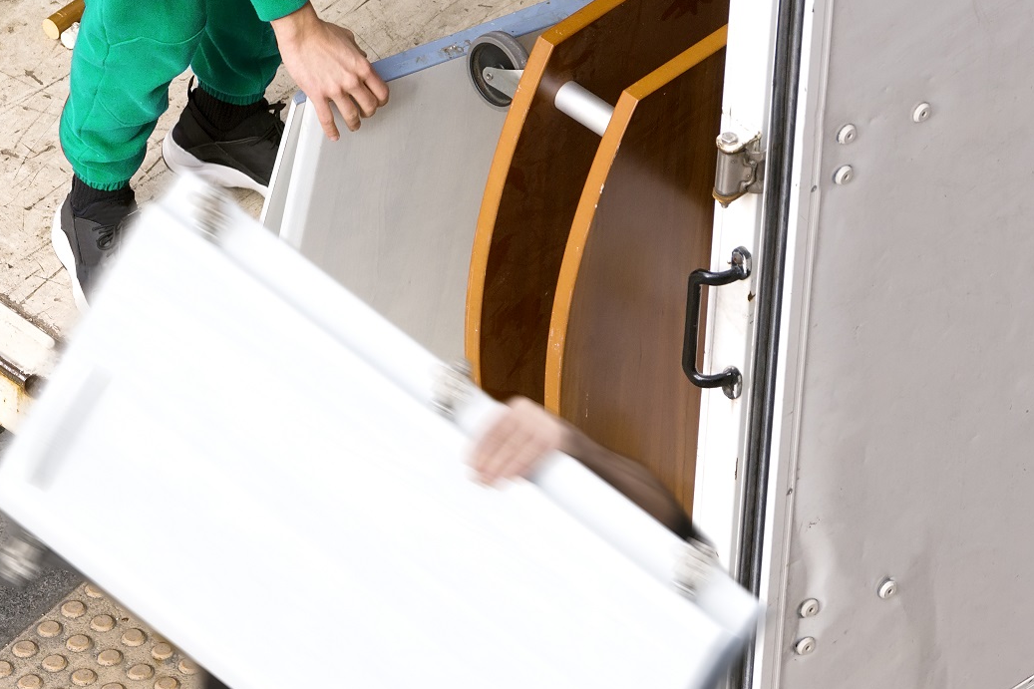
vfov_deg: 3.5
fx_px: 11170
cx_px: 105
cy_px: 398
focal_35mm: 389
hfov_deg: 5.3
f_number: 8
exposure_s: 1/320
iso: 800
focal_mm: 210
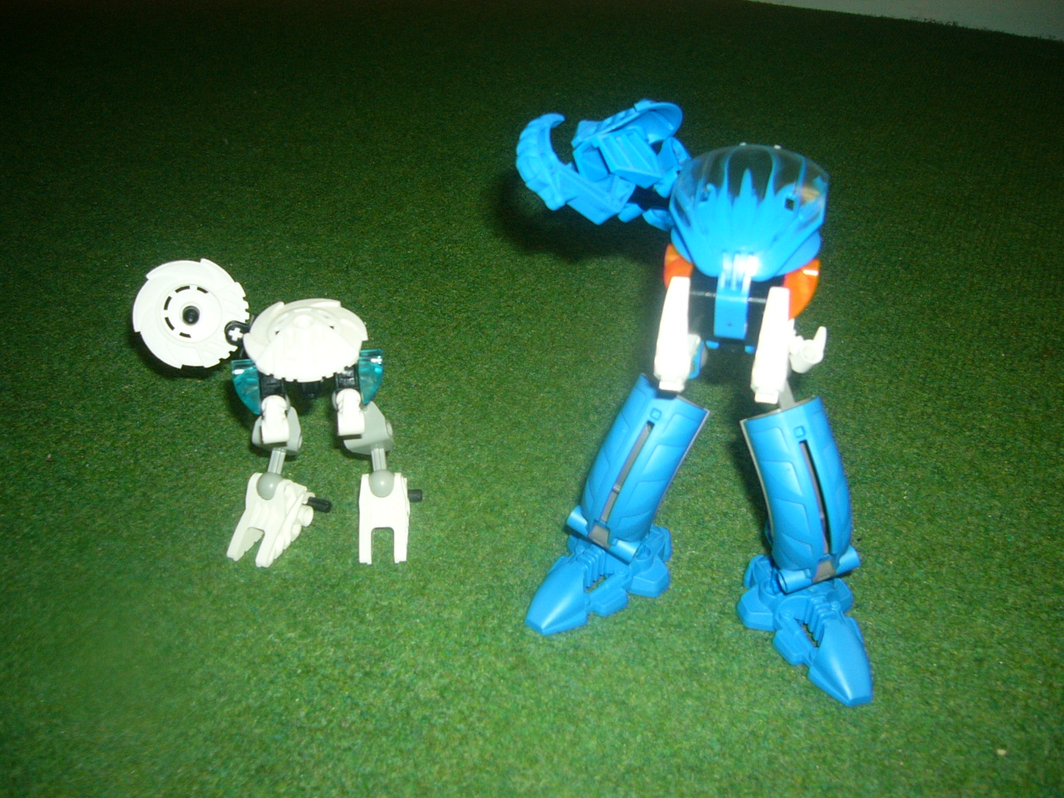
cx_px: 532
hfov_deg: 52.6
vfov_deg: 40.7
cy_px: 399
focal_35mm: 35
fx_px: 1076
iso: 100
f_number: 2.8
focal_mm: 5.8
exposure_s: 1/60
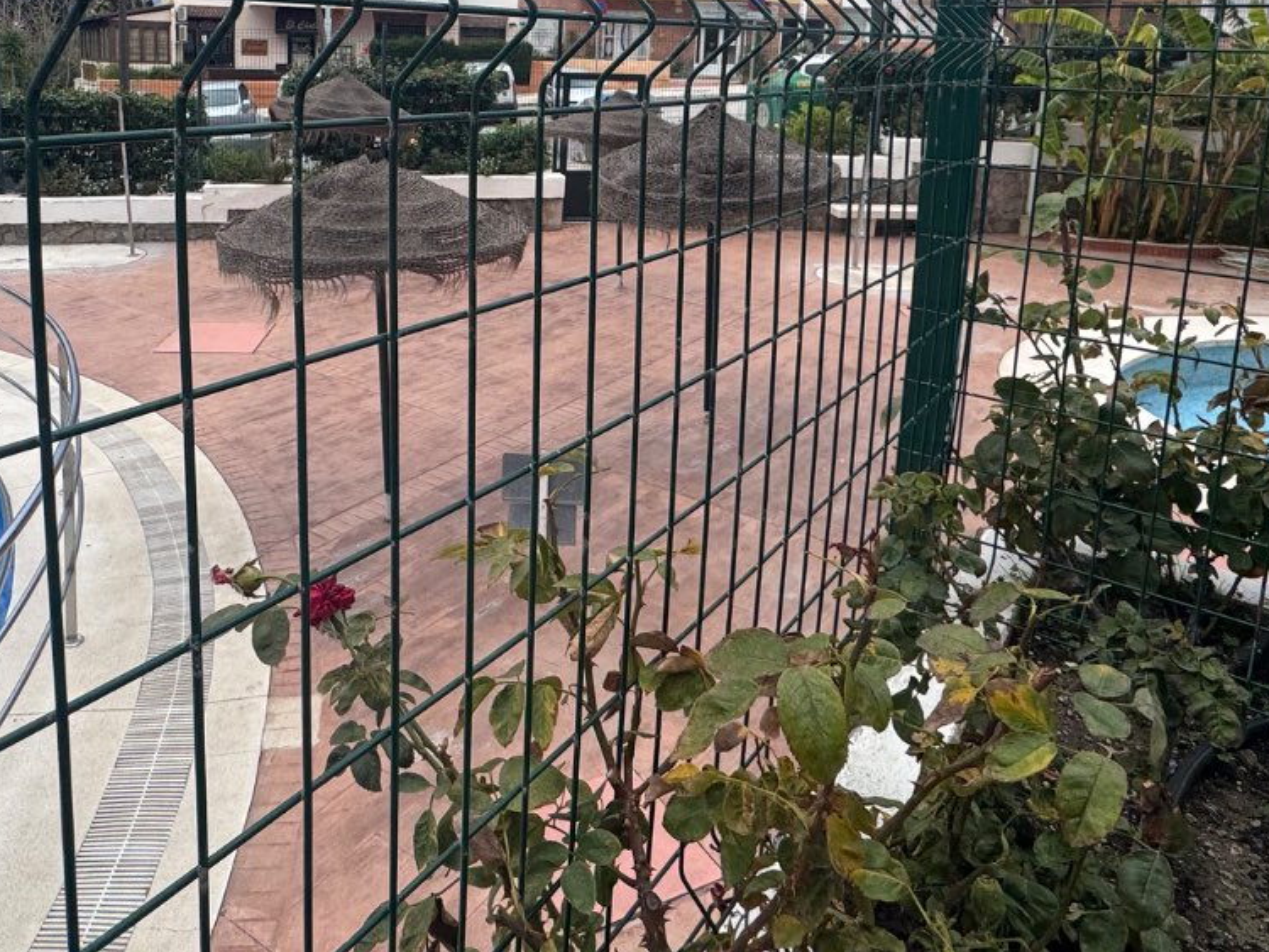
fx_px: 1027
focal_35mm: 28
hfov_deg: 62.8
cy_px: 200
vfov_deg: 47.3
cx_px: 501
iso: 40
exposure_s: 1/125
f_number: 2.2
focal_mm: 2.22
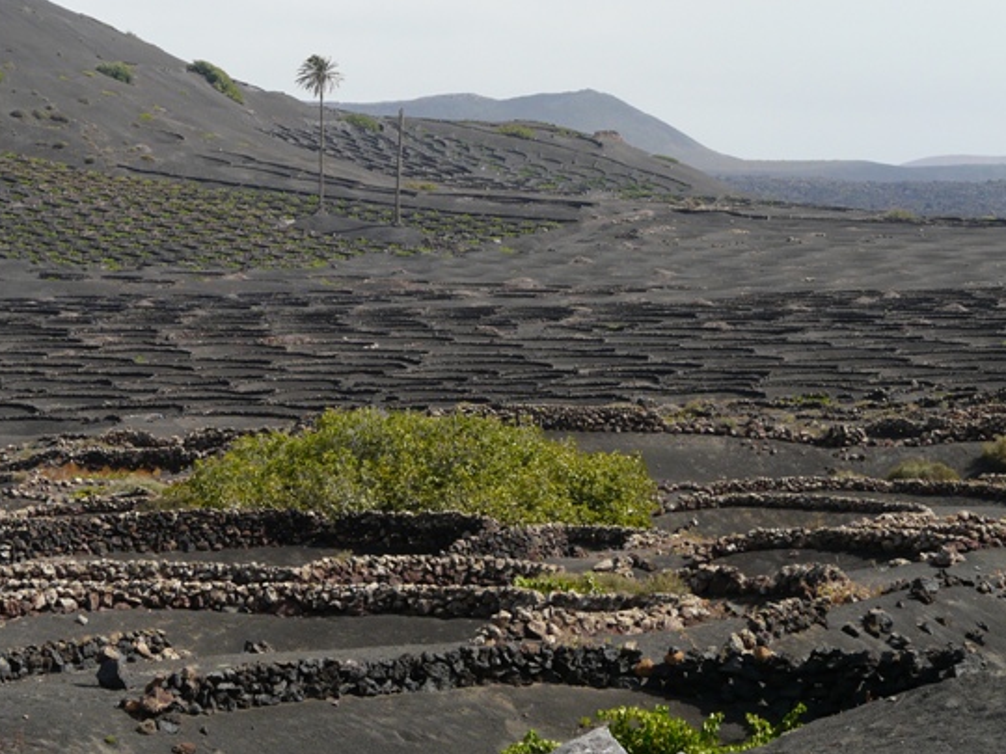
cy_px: 294
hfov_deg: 14.0
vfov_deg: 10.5
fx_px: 4098
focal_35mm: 141
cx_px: 401
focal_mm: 18.3
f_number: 5.6
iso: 100
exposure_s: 1/250
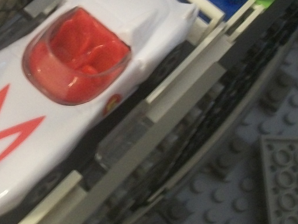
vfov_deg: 17.9
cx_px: 95
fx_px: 697
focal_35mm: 81
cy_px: 21
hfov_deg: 24.0
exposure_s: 1/8
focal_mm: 5.7
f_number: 2.9
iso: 220
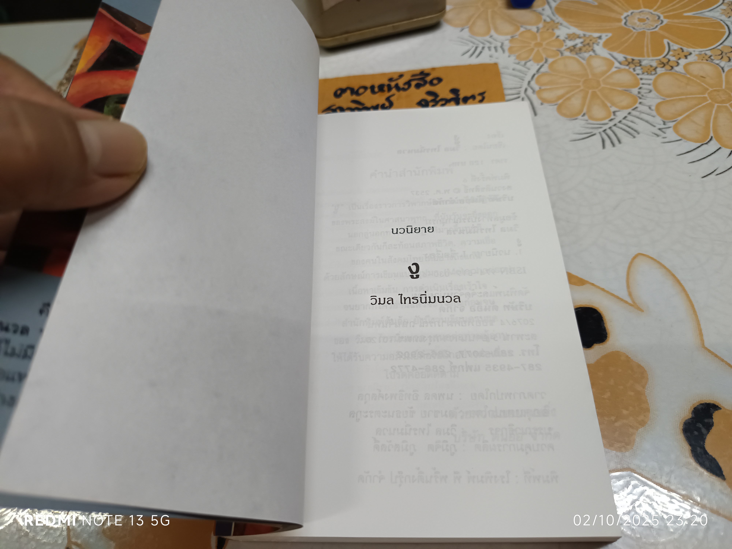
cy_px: 274
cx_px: 366
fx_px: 508
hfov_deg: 71.6
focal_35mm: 24
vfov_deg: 56.8
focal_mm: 5.31
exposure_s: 1/50
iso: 1126
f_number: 1.7
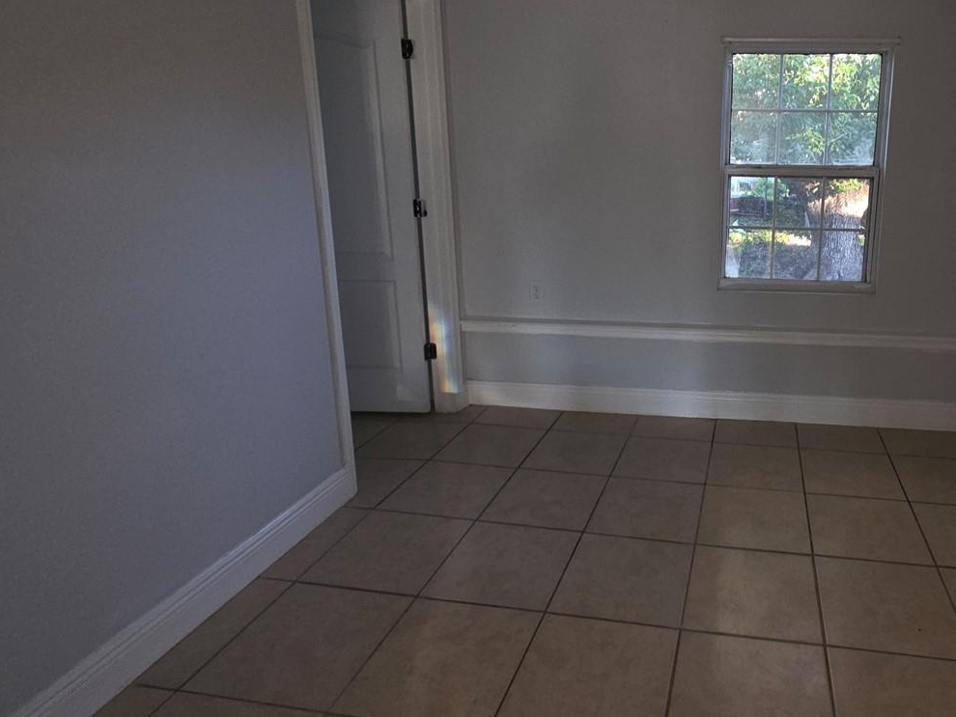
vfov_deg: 62.9
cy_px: 287
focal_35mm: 21
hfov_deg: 75.4
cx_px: 668
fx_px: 580
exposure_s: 1/60
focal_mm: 2.2
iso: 125
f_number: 1.9
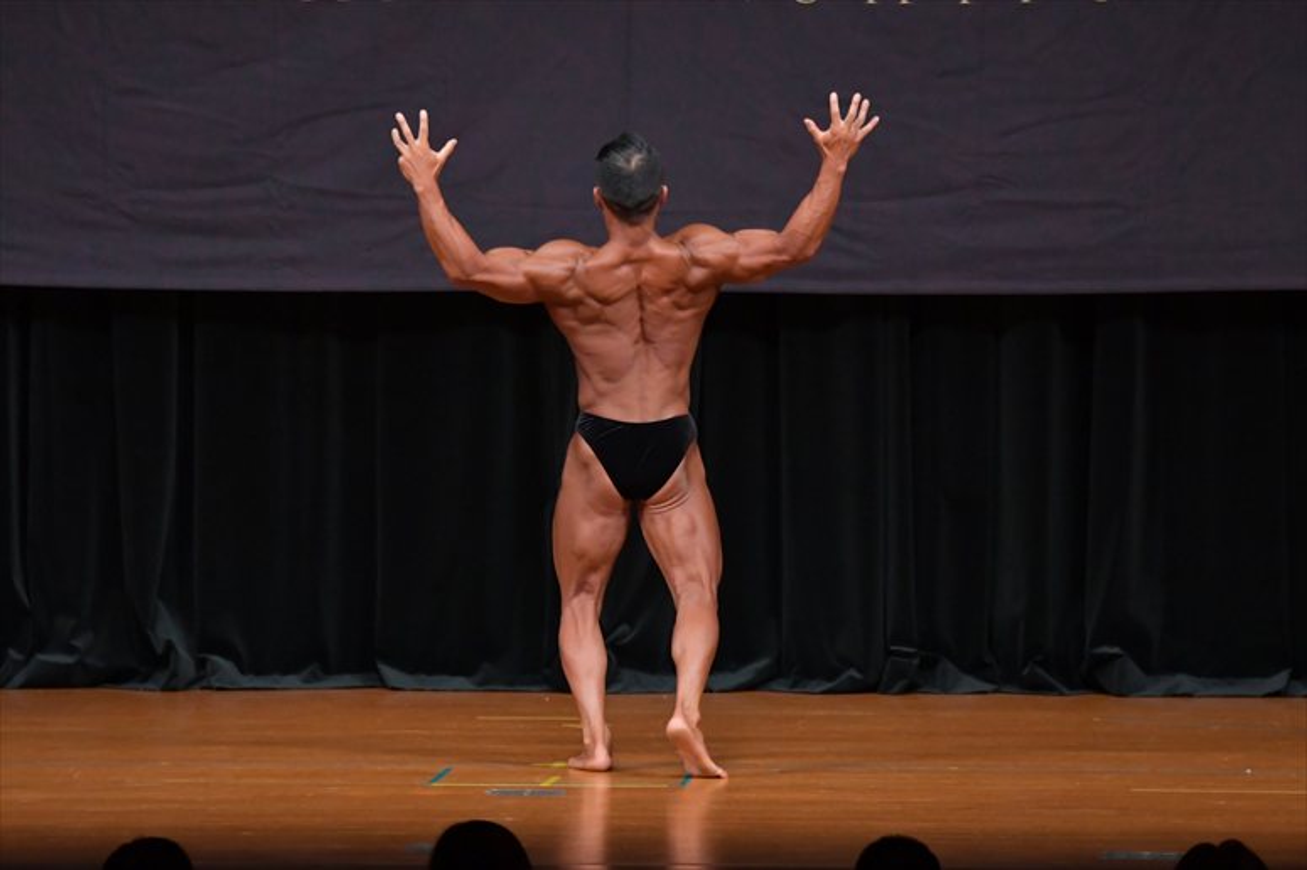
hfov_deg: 7.6
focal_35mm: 270
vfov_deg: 5.1
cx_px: 654
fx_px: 9798
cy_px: 435
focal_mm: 180
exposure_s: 1/400
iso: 4000
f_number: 5.6
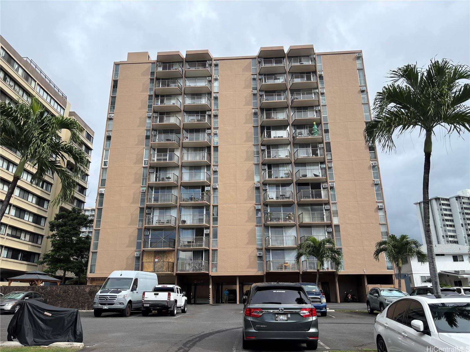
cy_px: 176
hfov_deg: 67.3
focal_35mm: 26
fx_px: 353
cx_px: 235
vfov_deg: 53.1
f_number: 1.6
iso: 50
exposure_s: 1/2024
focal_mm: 5.96
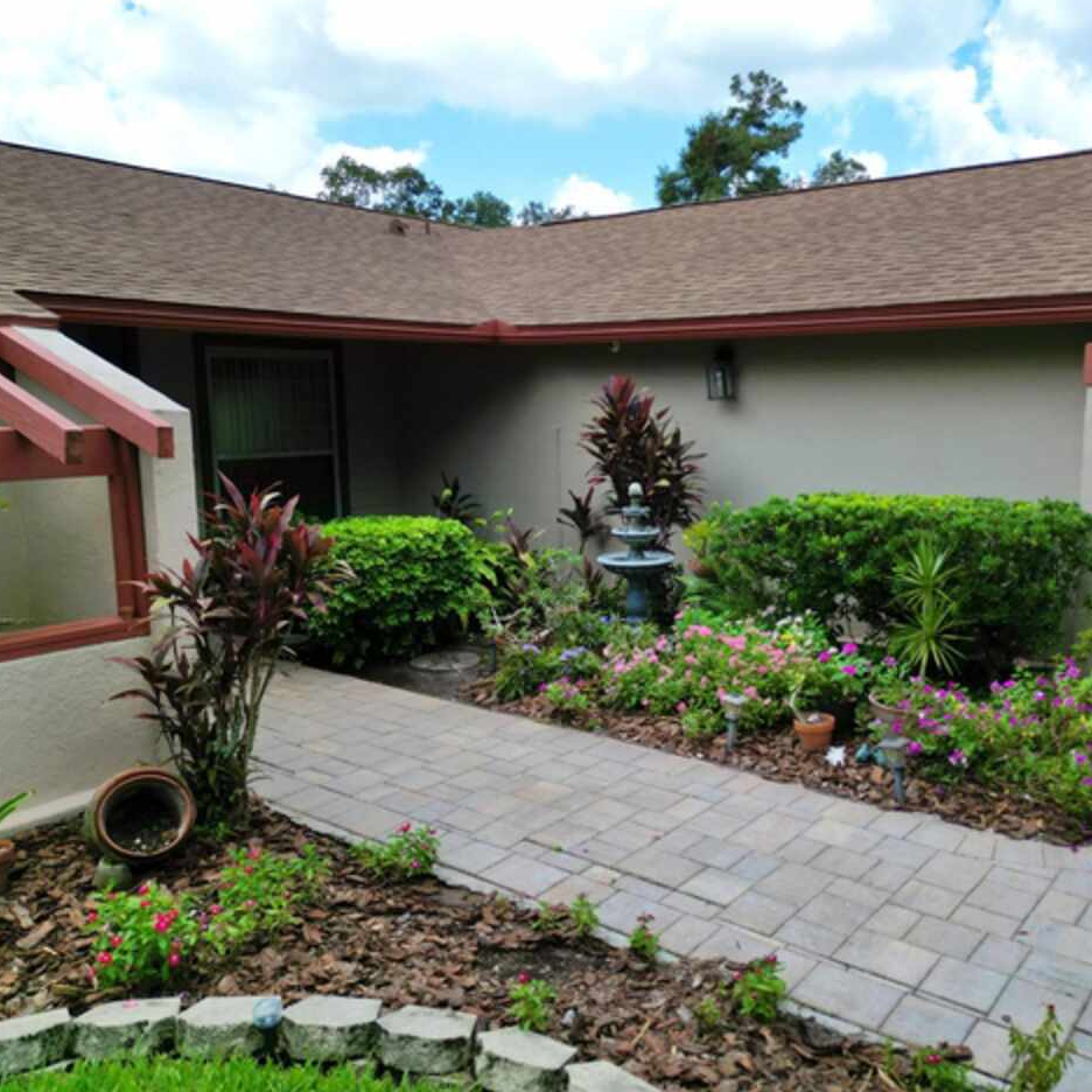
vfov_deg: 55.6
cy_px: 551
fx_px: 1035
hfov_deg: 55.0
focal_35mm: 29
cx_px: 682
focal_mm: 6.72
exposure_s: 1/2500
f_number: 1.7
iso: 110
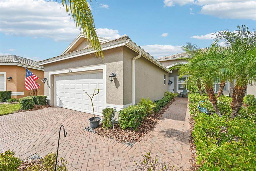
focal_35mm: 14
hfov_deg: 104.3
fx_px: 100
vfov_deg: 81.2
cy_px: 86
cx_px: 128
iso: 400
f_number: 8
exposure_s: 1/1250
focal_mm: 14
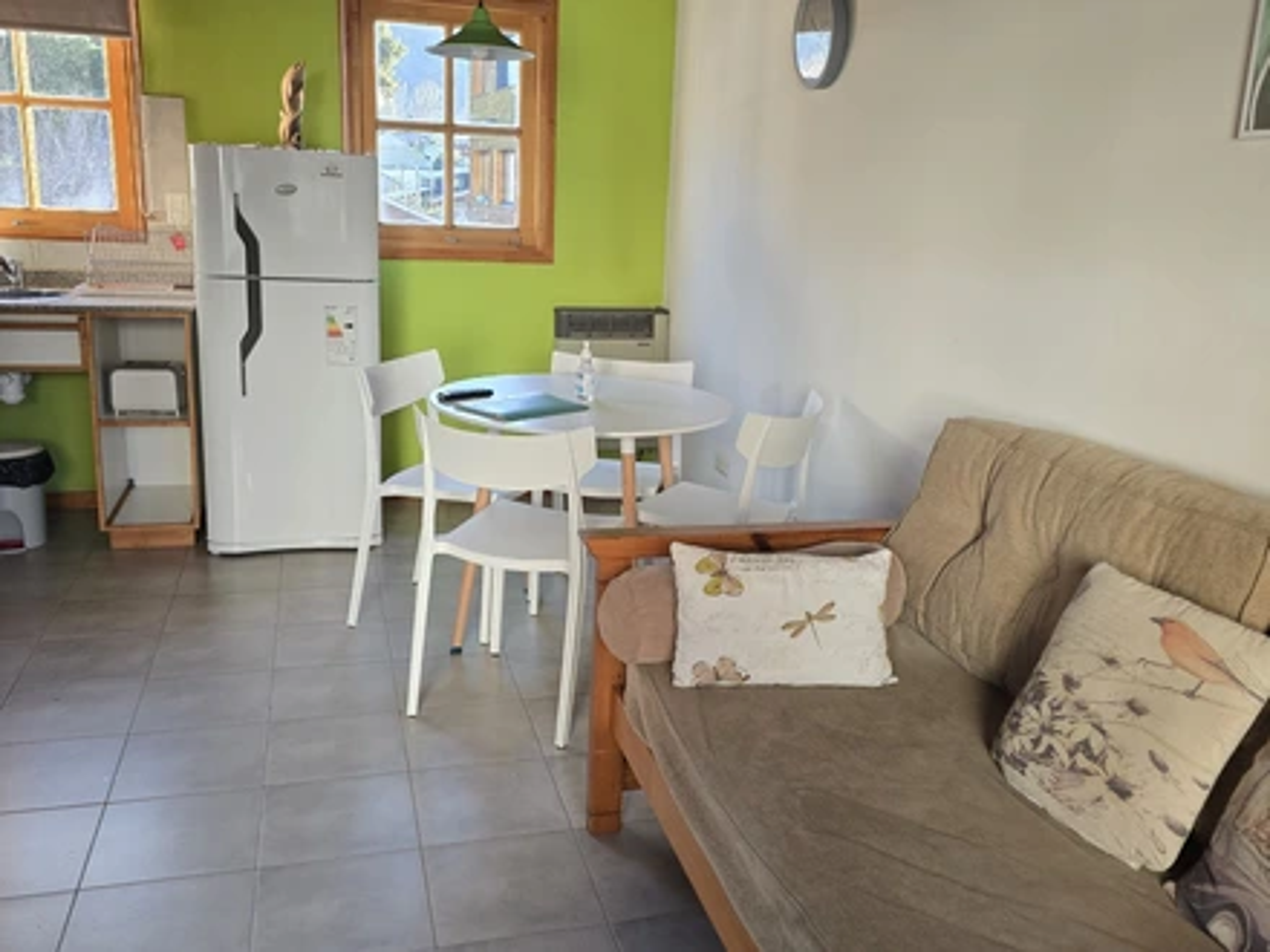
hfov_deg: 73.9
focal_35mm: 23
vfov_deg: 58.9
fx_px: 844
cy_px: 476
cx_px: 635
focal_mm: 6.3
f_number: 1.7
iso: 200
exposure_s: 1/180
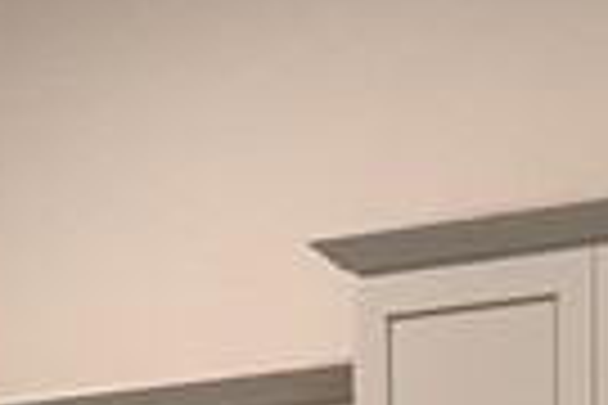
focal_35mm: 205
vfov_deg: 6.1
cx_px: 149
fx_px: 3462
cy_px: 1314
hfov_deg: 10.0
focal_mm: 5.4
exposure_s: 1/120
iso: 250
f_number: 1.8
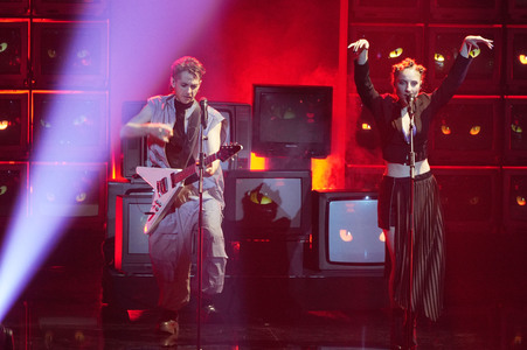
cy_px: 175
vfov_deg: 4.6
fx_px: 4388
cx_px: 264
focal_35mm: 300
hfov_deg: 6.9
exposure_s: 1/160
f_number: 5.6
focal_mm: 200
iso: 2500
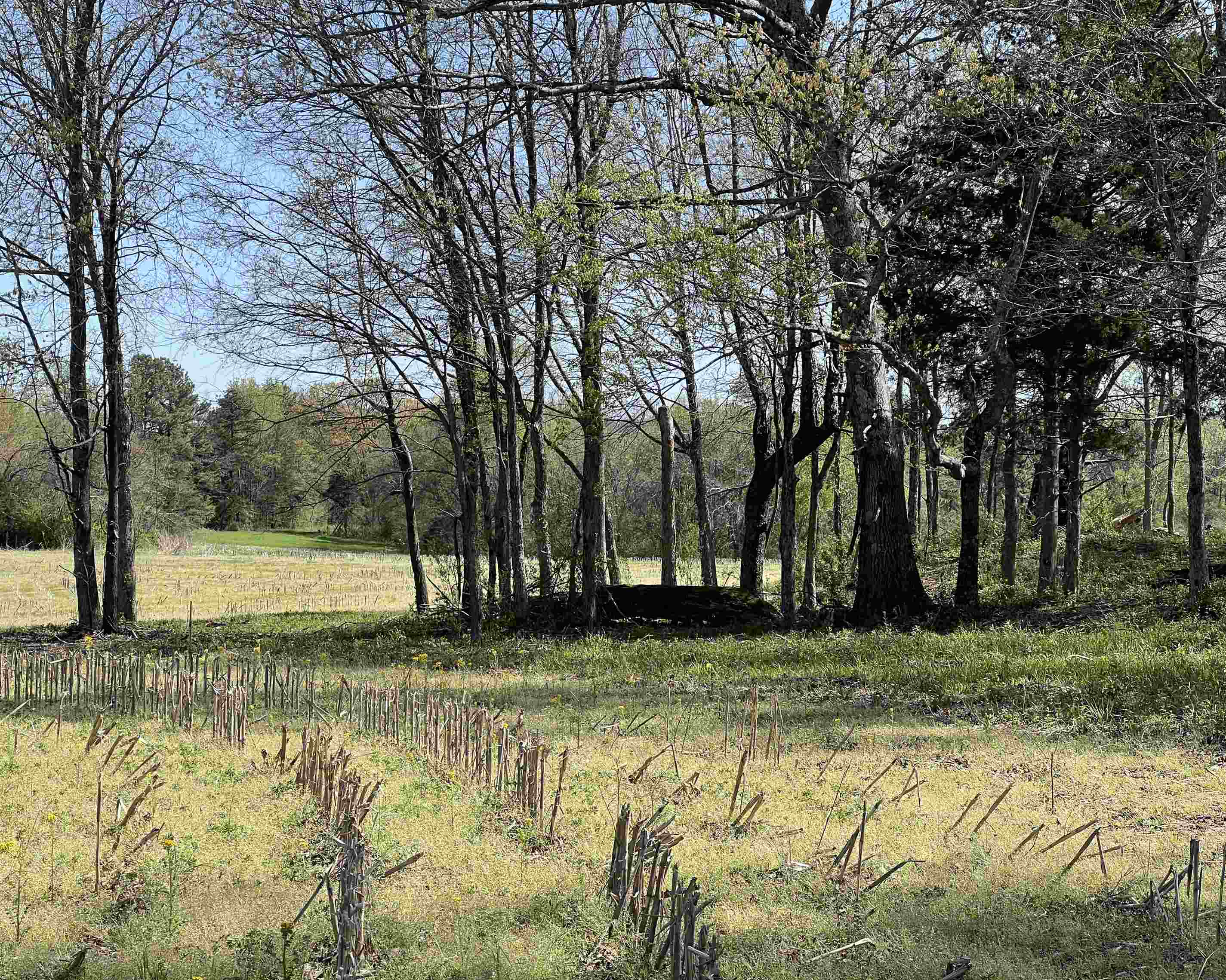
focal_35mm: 81
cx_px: 592
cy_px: 488
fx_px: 2939
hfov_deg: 23.6
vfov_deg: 18.9
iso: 32
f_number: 2.8
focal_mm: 9
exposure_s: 1/388
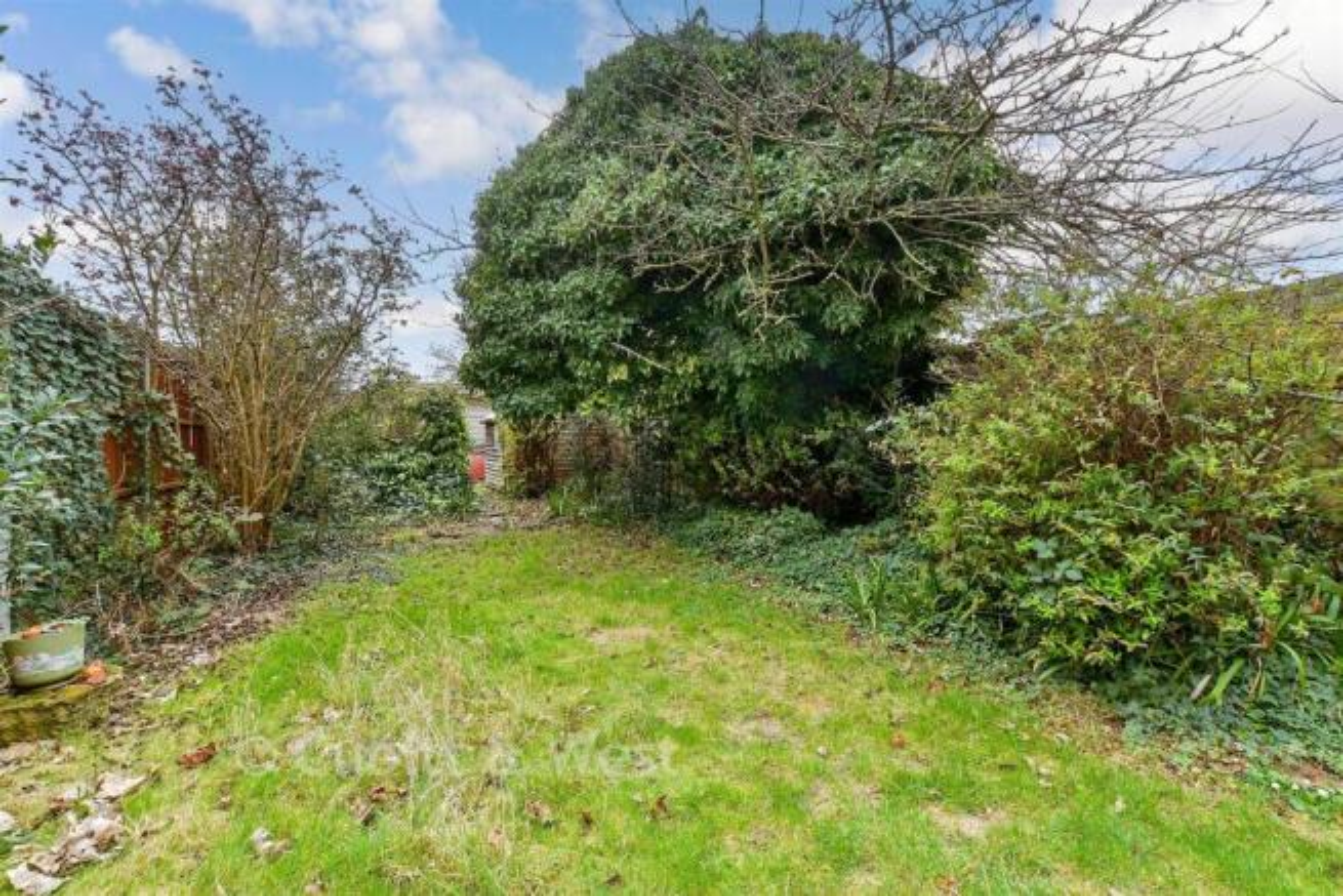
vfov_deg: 77.4
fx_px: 560
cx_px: 672
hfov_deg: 100.4
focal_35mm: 15
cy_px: 448
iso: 160
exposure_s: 1/25
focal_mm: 10
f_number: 8
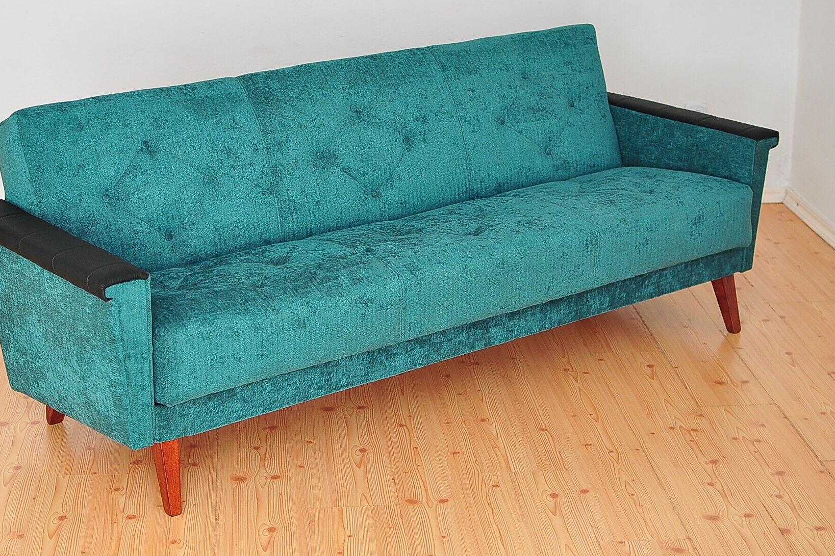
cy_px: 234
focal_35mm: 62
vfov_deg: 22.0
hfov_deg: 32.6
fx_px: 1428
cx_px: 395
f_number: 3.2
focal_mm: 35
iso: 400
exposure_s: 1/160
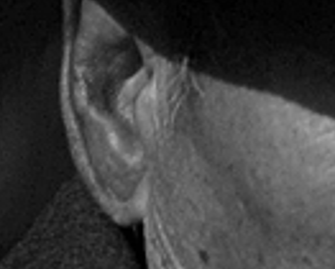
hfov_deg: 0.8
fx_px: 22980
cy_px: 237
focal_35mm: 2316
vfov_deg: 0.7
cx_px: 274
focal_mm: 210
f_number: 4
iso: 200
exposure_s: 1/1000
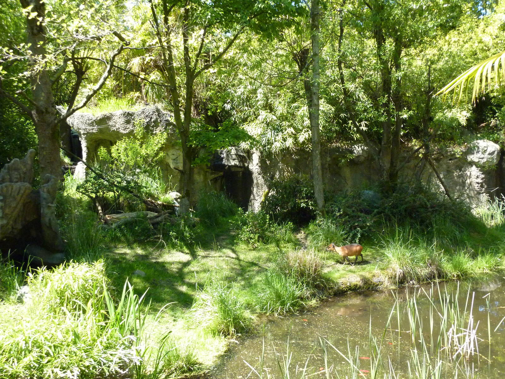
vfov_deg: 40.7
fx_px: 511
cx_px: 252
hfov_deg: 52.6
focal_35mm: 35
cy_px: 190
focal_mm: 5.7
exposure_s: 1/400
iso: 400
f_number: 3.5
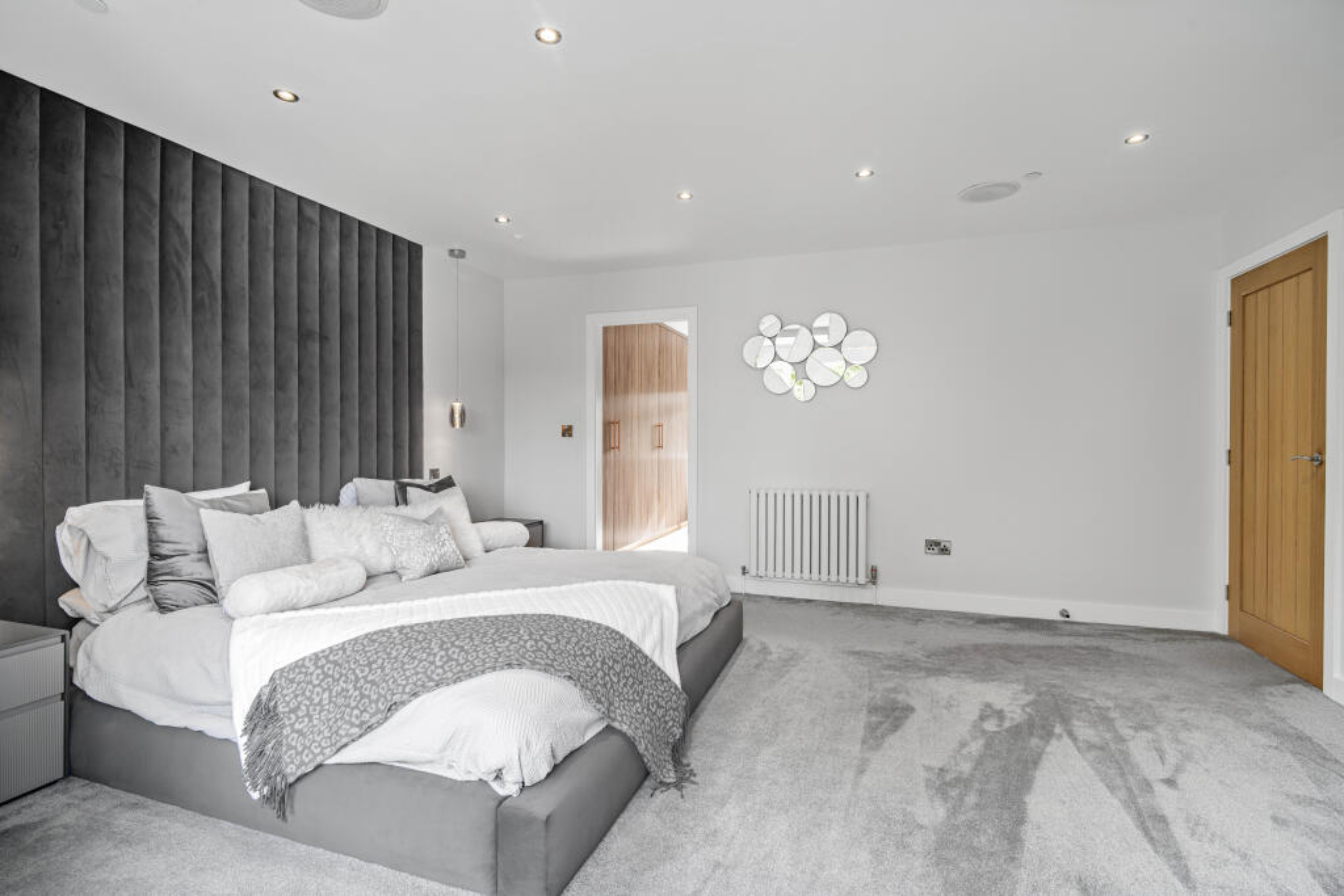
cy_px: 448
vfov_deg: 73.8
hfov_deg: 96.7
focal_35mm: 16
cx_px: 672
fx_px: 597
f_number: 8
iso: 100
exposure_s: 1/10
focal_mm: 16
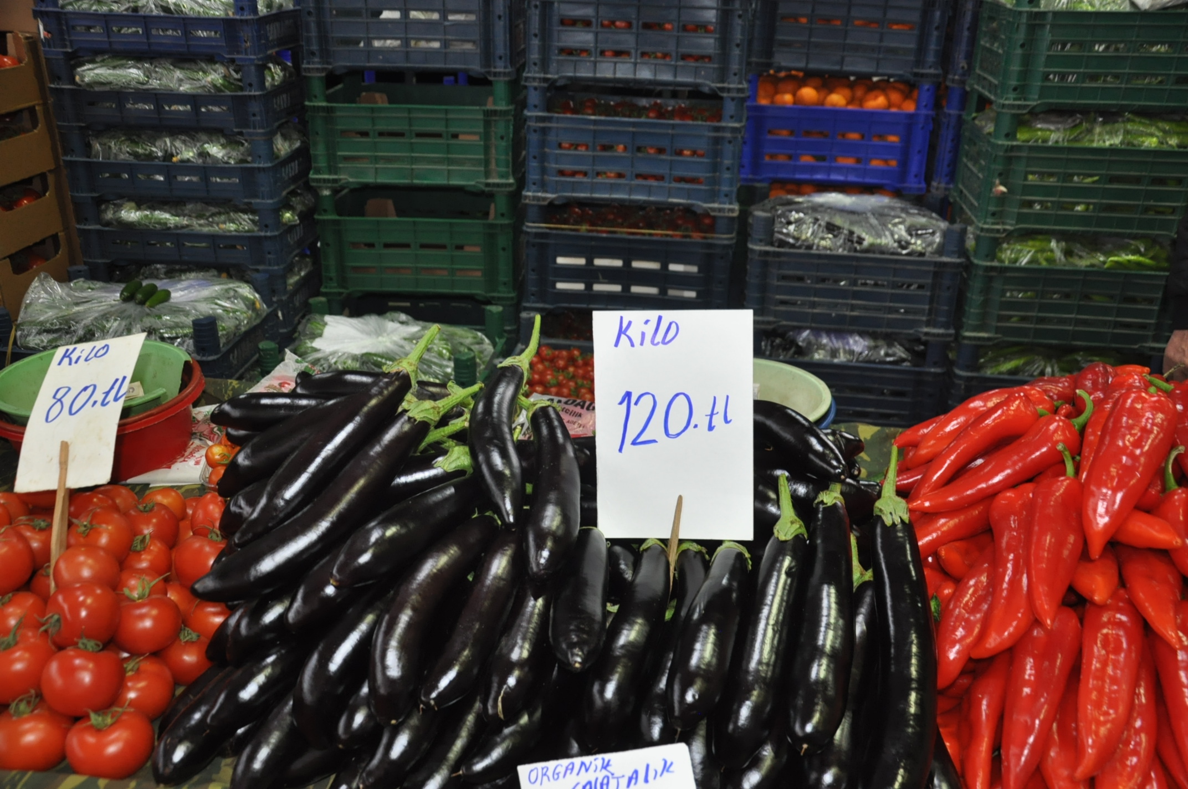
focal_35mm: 33
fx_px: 1088
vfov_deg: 39.9
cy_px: 394
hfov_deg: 57.3
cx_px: 594
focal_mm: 22
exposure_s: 1/60
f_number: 3.8
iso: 800
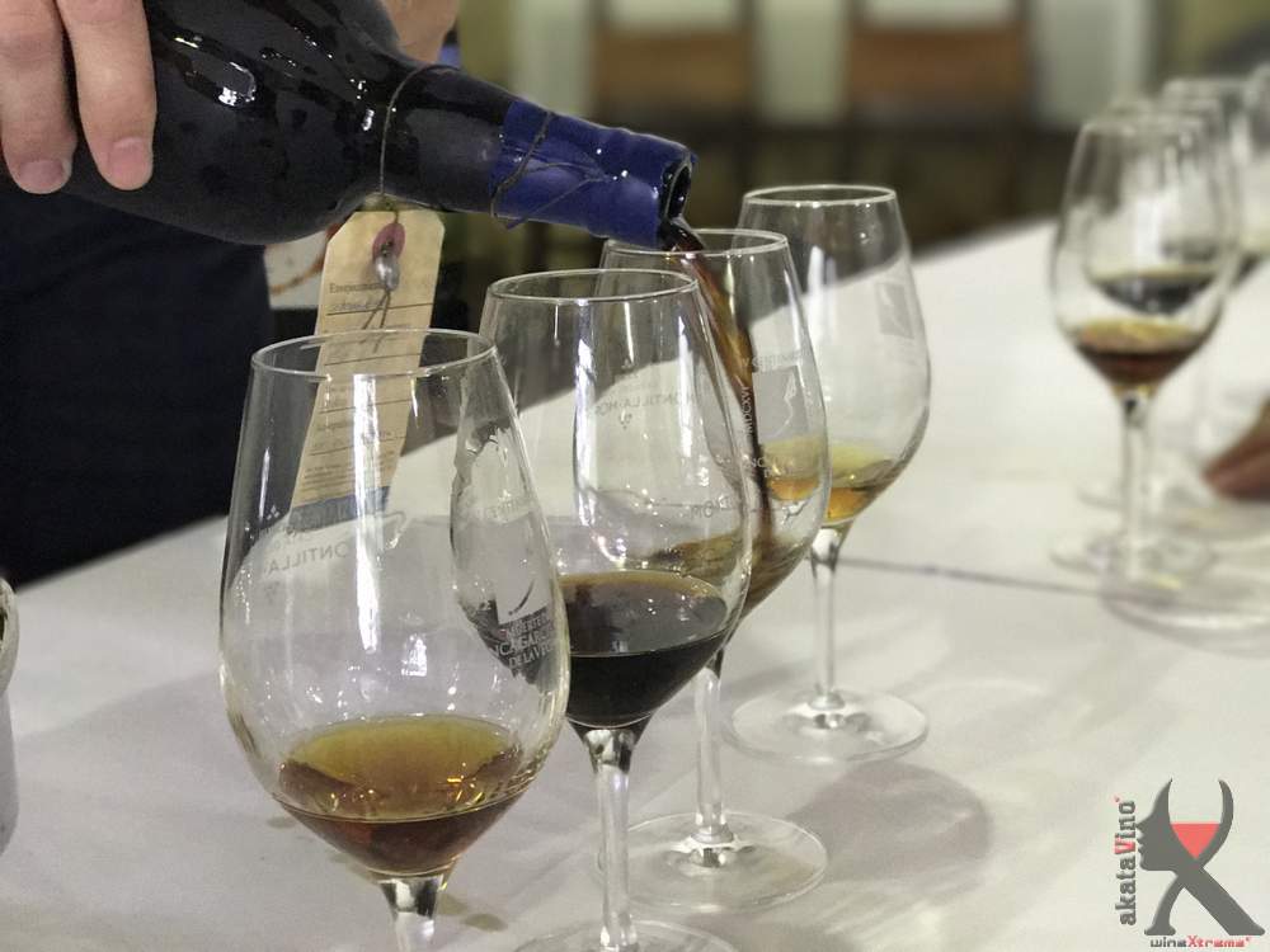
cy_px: 476
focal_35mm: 57
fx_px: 2091
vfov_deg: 25.7
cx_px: 635
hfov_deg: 33.8
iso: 400
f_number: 2.8
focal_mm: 6.6
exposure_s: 1/50
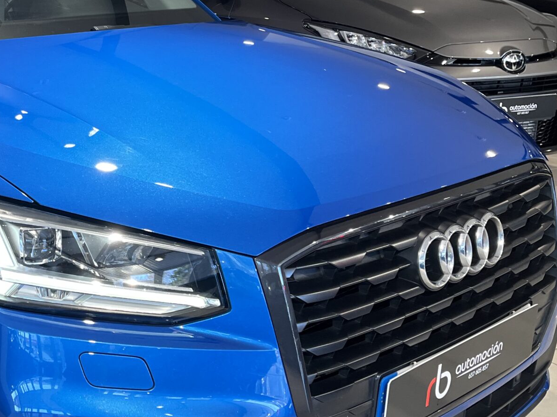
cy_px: 185
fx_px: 901
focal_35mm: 56
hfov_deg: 32.4
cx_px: 43
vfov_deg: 26.1
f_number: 1.6
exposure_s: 1/95
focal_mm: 5.1
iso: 125
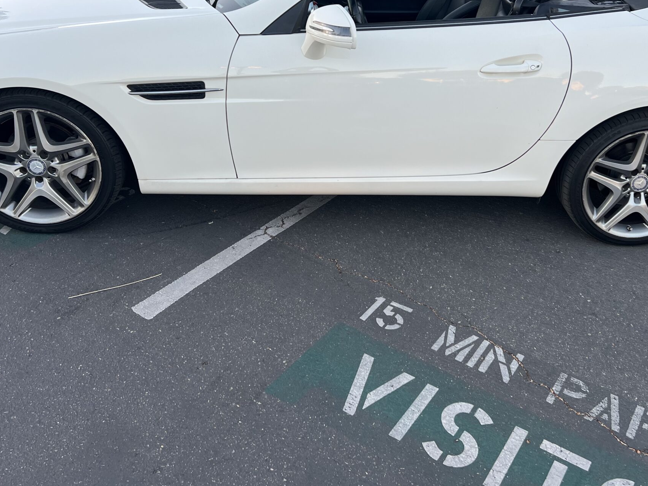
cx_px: 356
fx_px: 730
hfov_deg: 47.8
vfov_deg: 36.3
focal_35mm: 39
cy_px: 149
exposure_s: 1/149
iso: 32
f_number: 1.5
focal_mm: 5.7
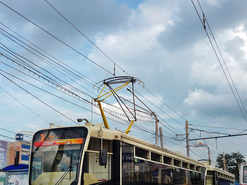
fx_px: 350
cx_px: 113
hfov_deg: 38.9
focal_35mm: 49
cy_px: 136
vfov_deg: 29.3
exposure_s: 1/160
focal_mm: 5.5
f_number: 8
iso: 100
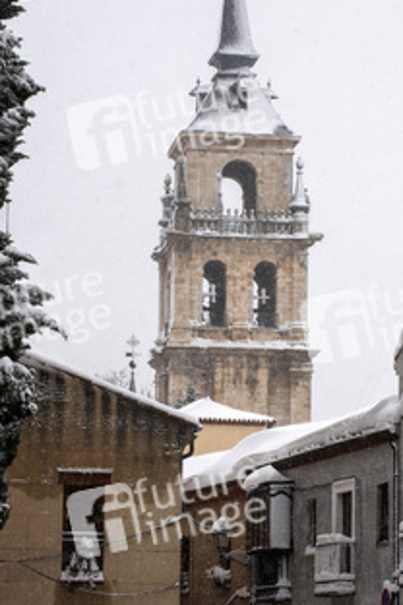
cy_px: 221
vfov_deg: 14.5
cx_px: 224
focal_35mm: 141
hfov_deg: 9.7
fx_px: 2367
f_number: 11
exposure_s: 1/500
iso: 400
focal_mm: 110
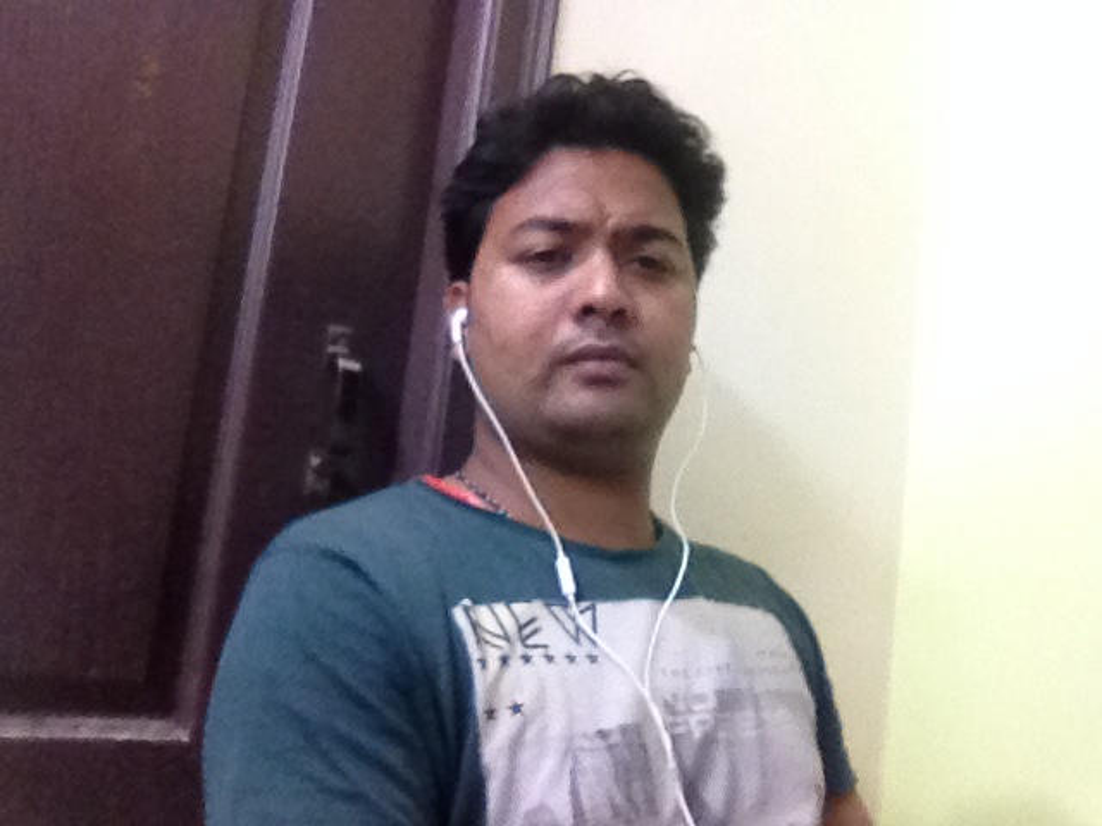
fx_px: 1114
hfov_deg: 52.6
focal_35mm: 35
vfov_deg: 40.7
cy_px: 413
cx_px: 551
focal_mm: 1.85
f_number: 2.4
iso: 640
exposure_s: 1/30
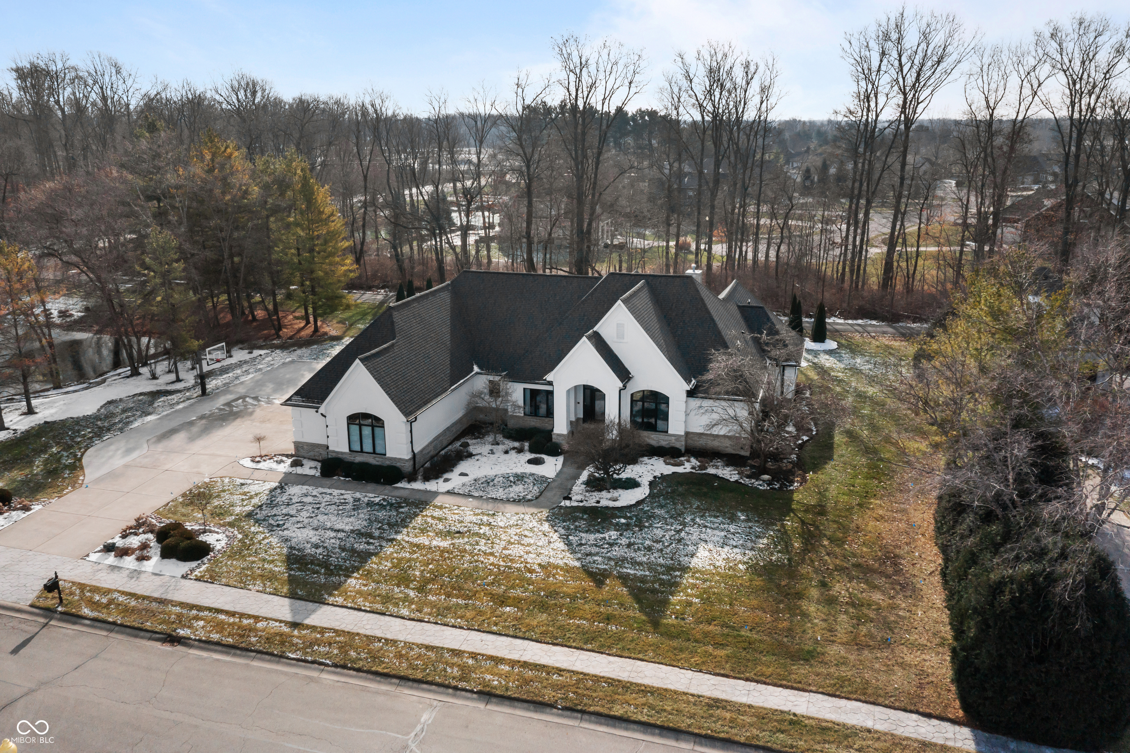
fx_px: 879
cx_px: 565
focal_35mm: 28
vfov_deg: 46.4
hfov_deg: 65.5
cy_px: 376
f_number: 5.6
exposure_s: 1/320
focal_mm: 10.26
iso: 100
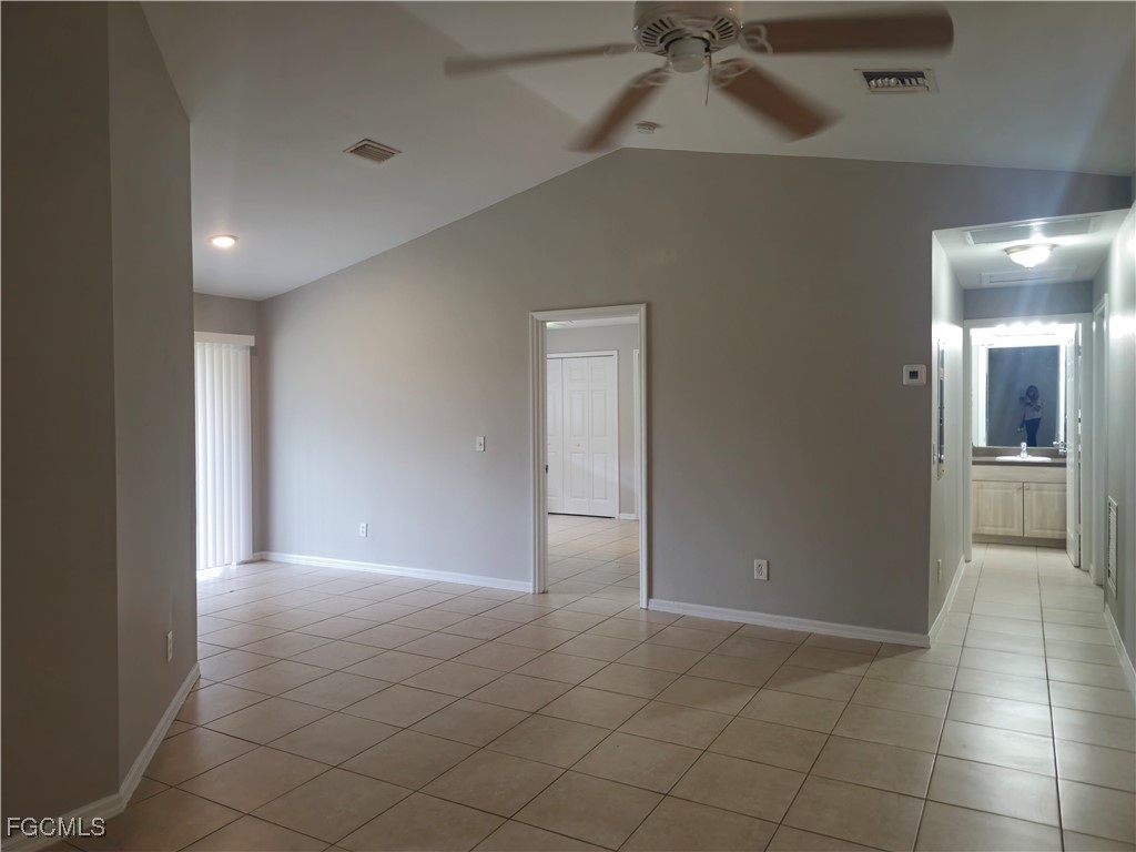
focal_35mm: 23
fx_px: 755
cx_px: 568
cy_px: 426
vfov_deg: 58.9
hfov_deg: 73.9
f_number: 1.8
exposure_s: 1/60
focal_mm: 5.54
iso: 160
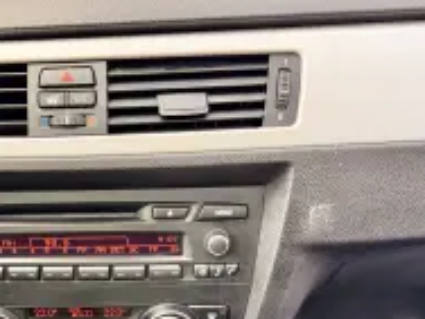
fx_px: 565
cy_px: 242
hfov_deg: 39.4
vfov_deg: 30.9
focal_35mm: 46
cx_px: 77
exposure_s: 1/208
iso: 64
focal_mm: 6.76
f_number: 1.78
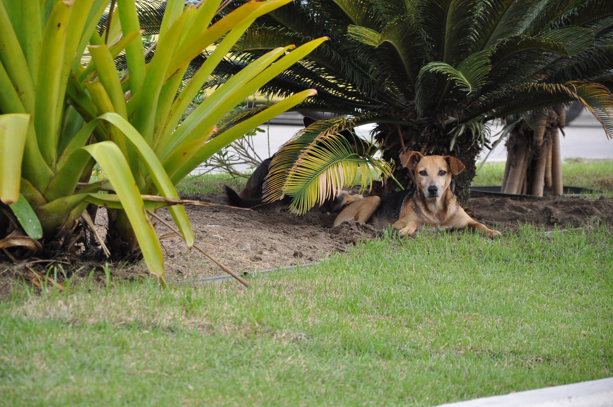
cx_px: 306
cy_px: 204
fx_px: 2679
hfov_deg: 13.1
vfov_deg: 8.7
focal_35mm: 158
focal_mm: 105
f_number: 5.6
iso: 500
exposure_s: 1/250
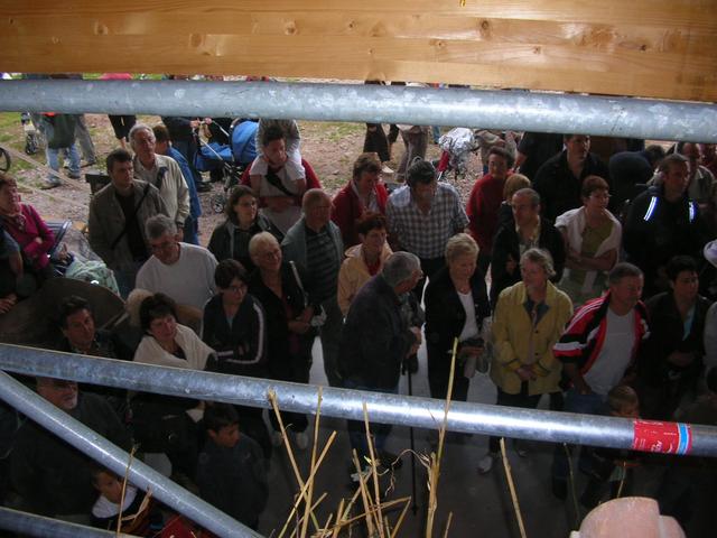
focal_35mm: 35
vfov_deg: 40.7
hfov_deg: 52.6
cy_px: 269
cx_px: 358
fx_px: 725
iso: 50
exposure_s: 1/60.1
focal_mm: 5.8
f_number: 2.8
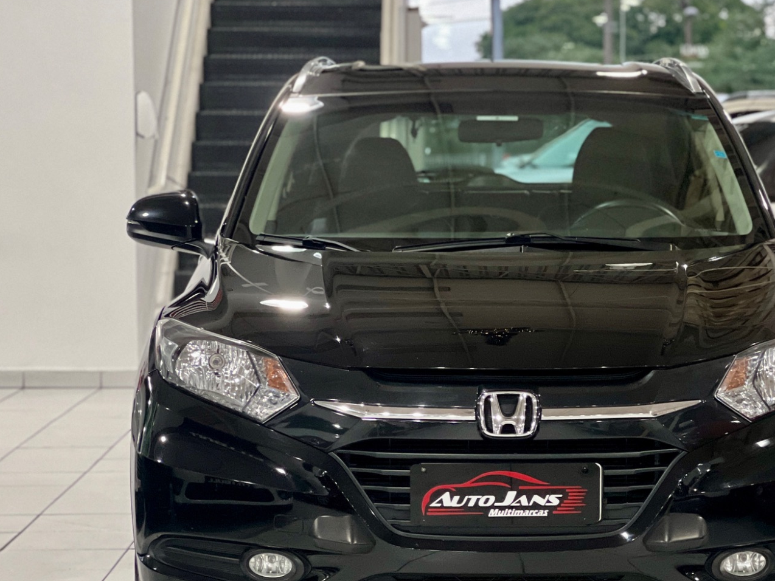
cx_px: 499
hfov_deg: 16.9
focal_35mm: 116
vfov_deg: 12.8
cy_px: 371
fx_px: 2598
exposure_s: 1/40
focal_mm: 9
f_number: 2.8
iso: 400
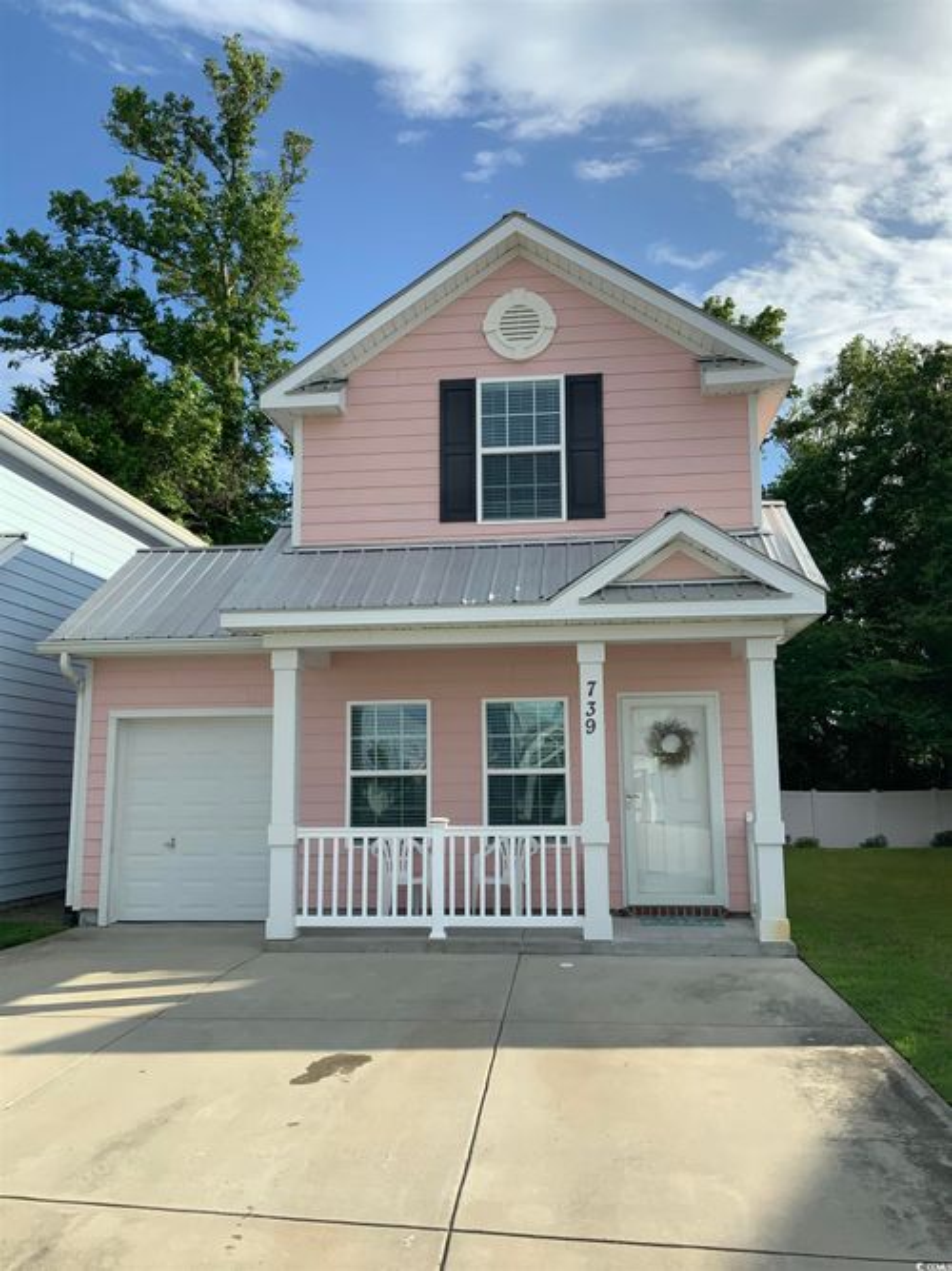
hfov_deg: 48.2
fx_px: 1064
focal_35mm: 29
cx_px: 476
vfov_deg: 61.7
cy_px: 636
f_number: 1.8
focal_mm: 3
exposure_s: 1/1675
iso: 16
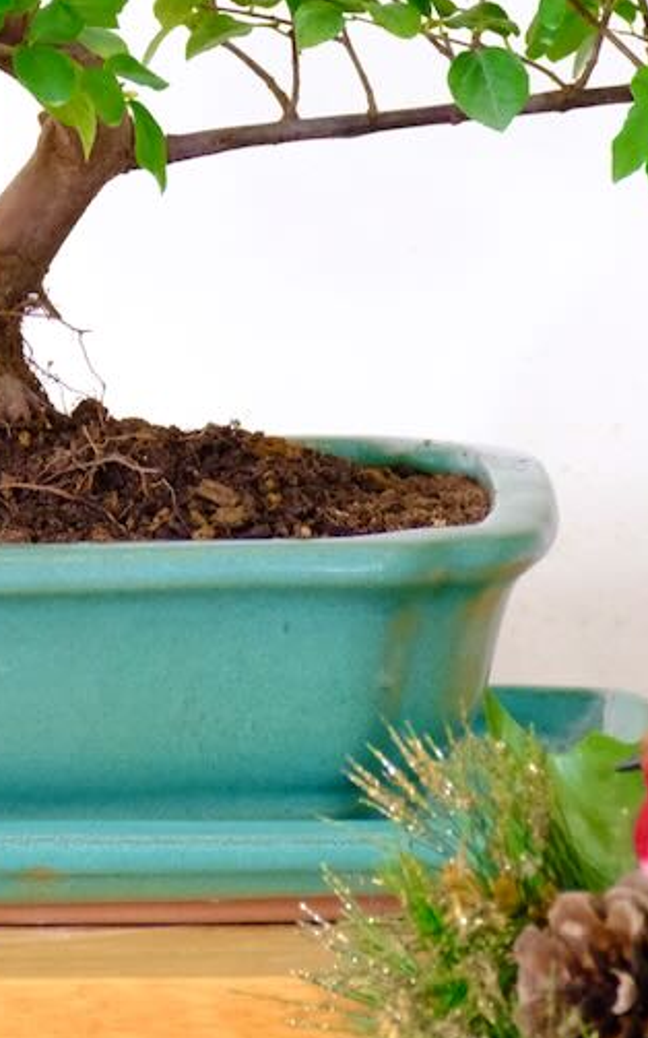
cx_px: -6
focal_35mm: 804
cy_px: -270
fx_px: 22737
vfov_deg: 2.6
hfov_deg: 1.6
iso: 2000
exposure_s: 1/30
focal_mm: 206.5
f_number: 6.4
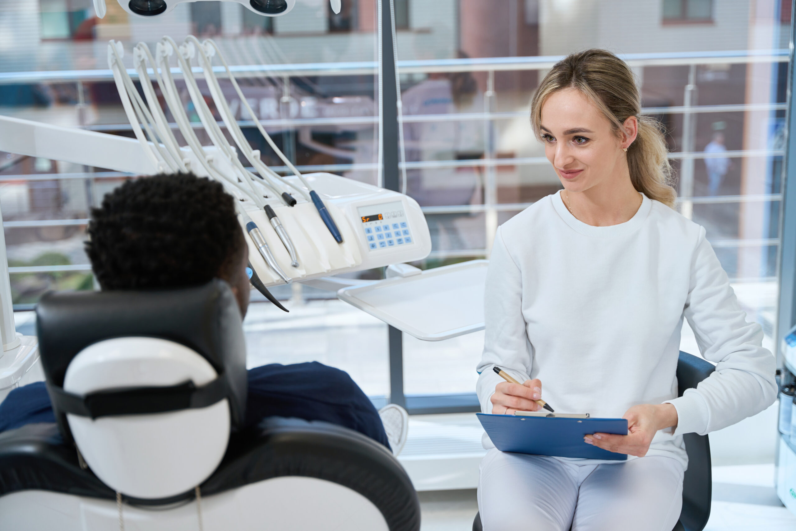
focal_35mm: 48
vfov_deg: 27.9
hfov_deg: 40.8
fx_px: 1070
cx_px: 398
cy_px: 266
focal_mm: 48.4
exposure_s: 1/250
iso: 320
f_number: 2.8
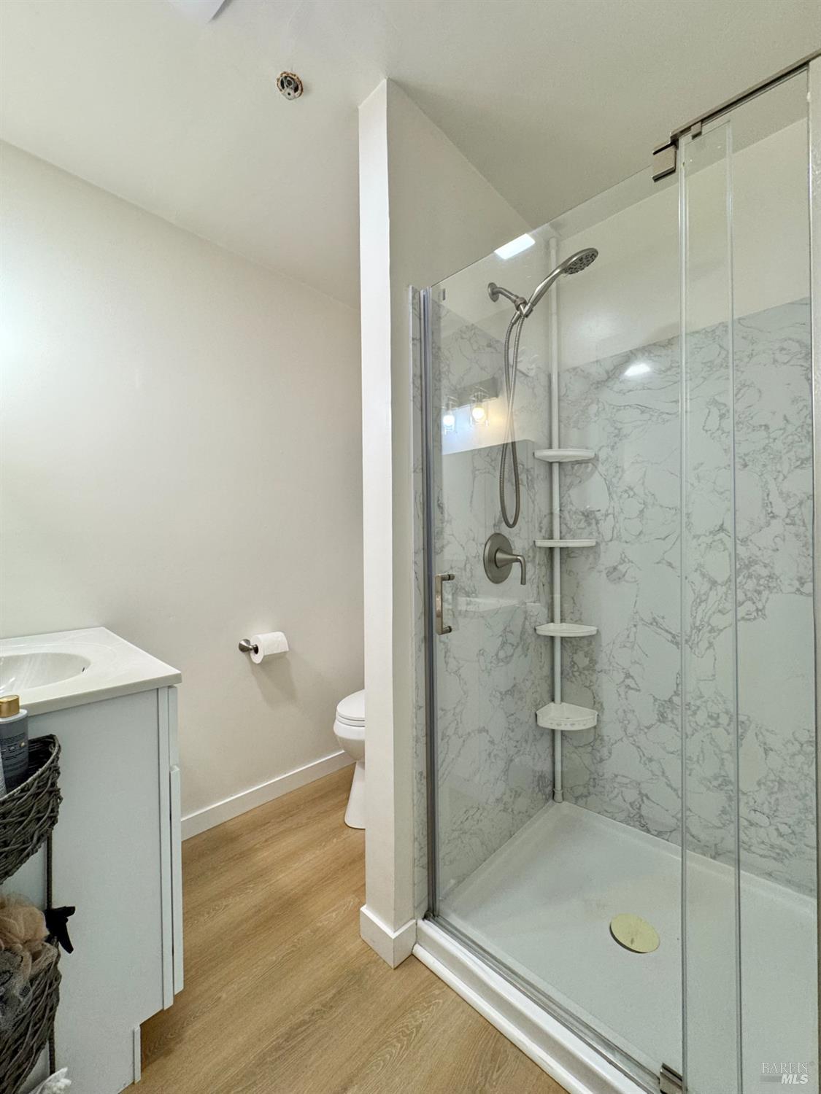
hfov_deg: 85.7
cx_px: 410
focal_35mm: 14
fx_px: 443
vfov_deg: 102.1
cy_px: 547
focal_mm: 2.22
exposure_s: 1/120
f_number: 2.2
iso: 160
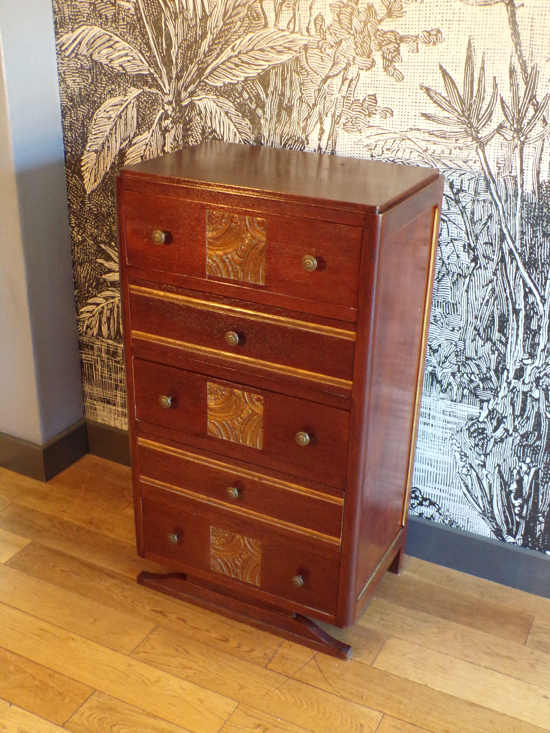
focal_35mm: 37
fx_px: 784
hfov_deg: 38.7
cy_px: 366
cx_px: 275
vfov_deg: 50.1
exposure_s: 1/17
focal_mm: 6.6
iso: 529
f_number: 3.3
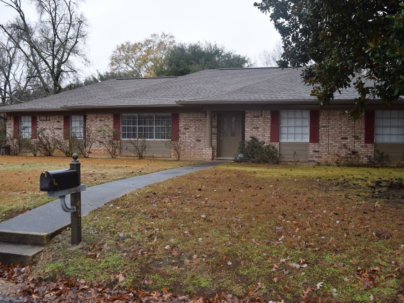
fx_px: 350
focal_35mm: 30
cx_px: 221
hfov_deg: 59.8
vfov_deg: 46.8
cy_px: 148
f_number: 5.6
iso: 125
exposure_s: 1/125
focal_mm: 18
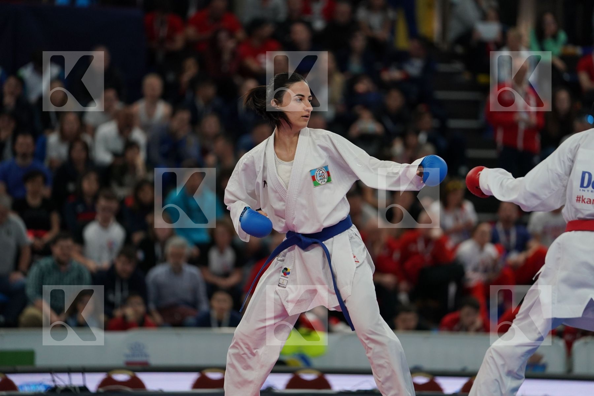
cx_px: 297
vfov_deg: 6.9
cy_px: 198
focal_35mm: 200
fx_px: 3300
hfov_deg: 10.3
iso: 1250
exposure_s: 1/1000
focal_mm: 200
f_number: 2.8
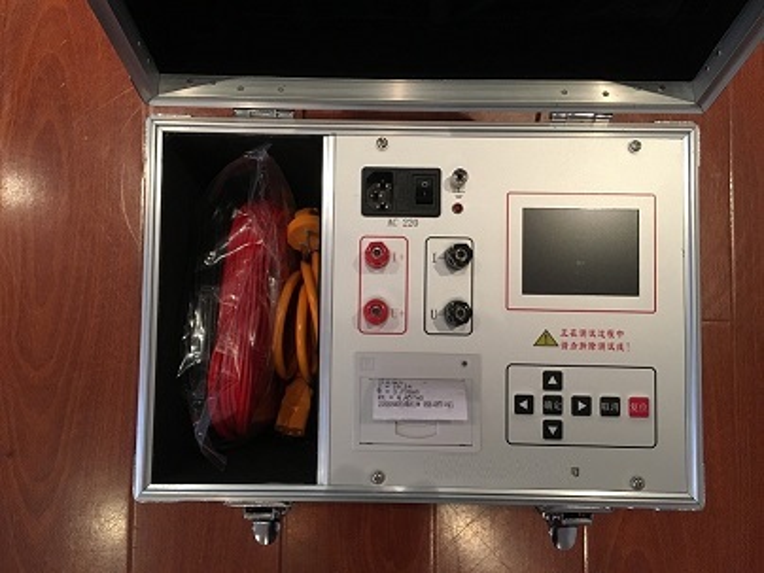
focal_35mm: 29
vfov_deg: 48.2
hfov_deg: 61.7
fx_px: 640
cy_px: 286
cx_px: 382
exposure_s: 1/33
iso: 200
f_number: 2.2
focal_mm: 4.15
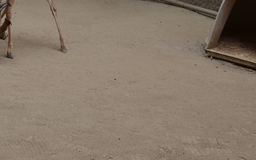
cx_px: -15
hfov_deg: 17.4
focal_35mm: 116
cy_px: 45
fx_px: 810
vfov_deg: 11.3
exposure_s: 1/1000
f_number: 4
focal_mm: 35
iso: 400
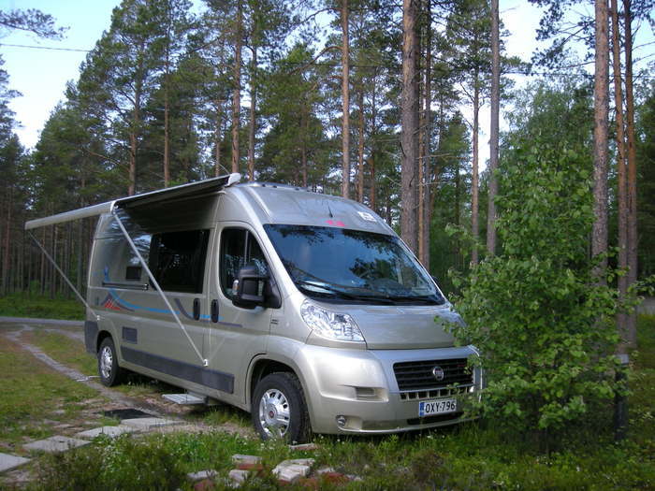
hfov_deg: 52.6
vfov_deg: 40.7
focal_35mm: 35
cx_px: 328
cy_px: 246
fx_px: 662
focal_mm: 5.7
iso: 50
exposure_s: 1/135
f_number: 2.8
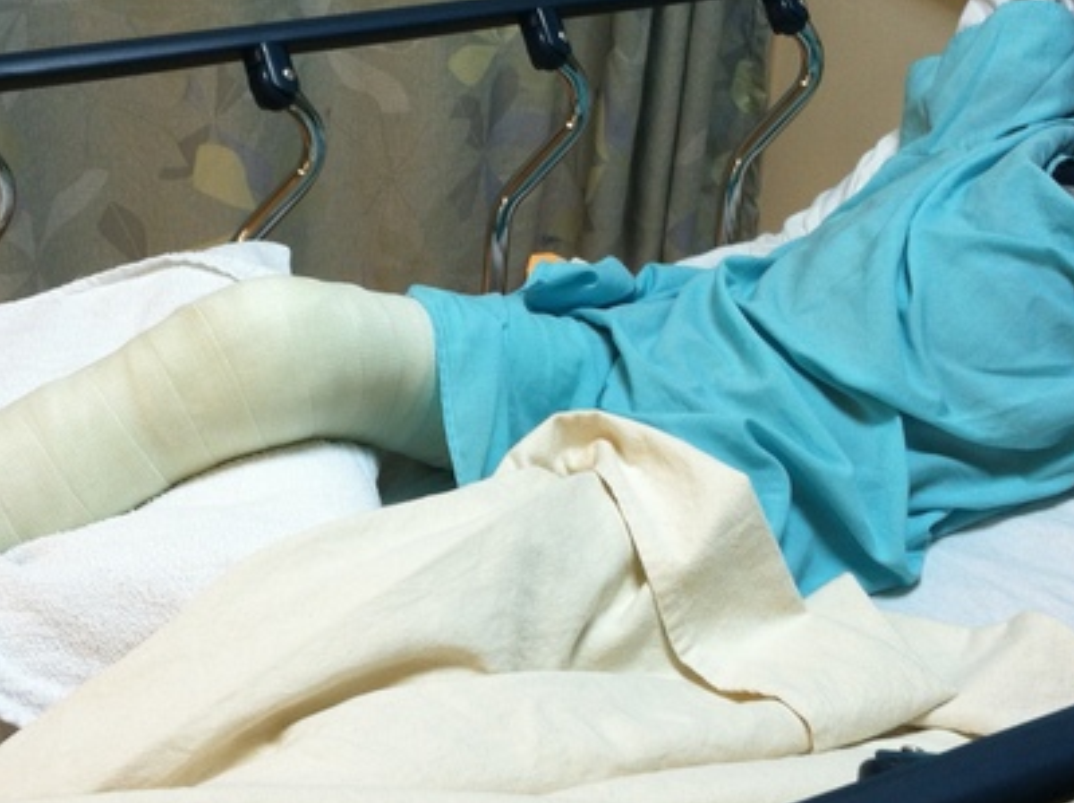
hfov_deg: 34.3
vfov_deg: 26.0
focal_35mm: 56
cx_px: 470
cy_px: 293
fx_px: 1735
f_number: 2.8
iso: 80
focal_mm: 3.85
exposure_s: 1/17
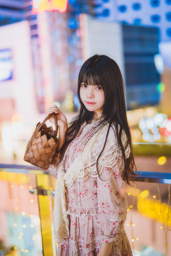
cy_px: 127
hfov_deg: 26.5
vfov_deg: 38.9
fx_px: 363
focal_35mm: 51
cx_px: 86
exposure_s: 1/100
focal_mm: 50
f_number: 1.4
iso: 1600
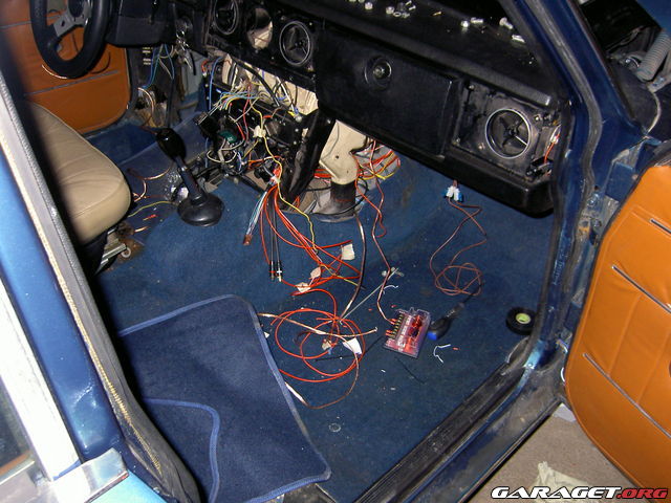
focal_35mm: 34
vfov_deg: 41.8
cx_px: 336
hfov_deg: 54.0
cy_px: 252
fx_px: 659
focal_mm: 5.6
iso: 100
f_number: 2.8
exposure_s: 1/60
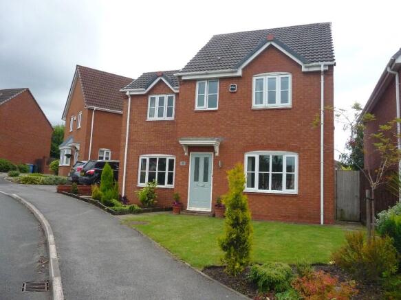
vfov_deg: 49.7
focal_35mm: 28
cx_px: 200
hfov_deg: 63.5
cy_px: 150
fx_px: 324
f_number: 8
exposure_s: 1/400
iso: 400
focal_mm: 4.7
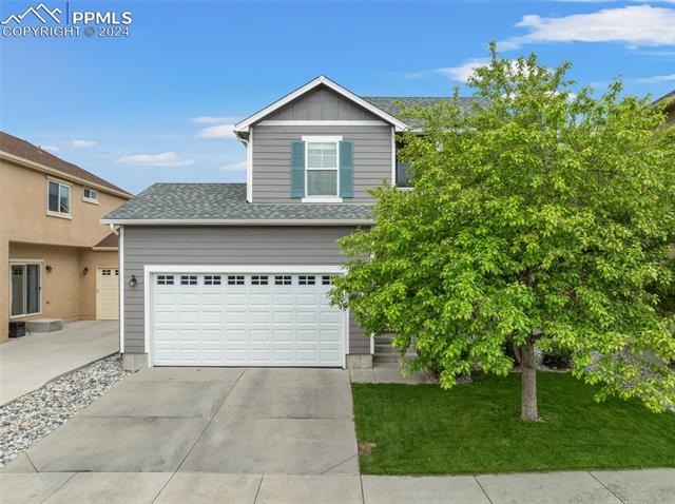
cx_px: 338
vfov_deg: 56.7
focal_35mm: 24
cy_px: 252
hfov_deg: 71.7
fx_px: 467
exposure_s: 1/500
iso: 100
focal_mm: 12.29
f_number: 2.8
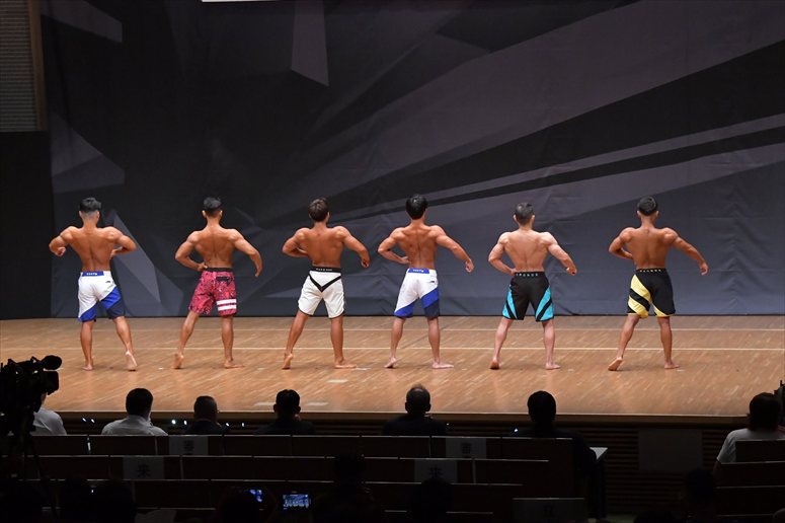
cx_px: 392
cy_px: 262
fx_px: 2354
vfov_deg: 12.7
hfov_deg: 18.9
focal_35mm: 108
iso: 6400
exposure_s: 1/400
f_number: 5.6
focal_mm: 72
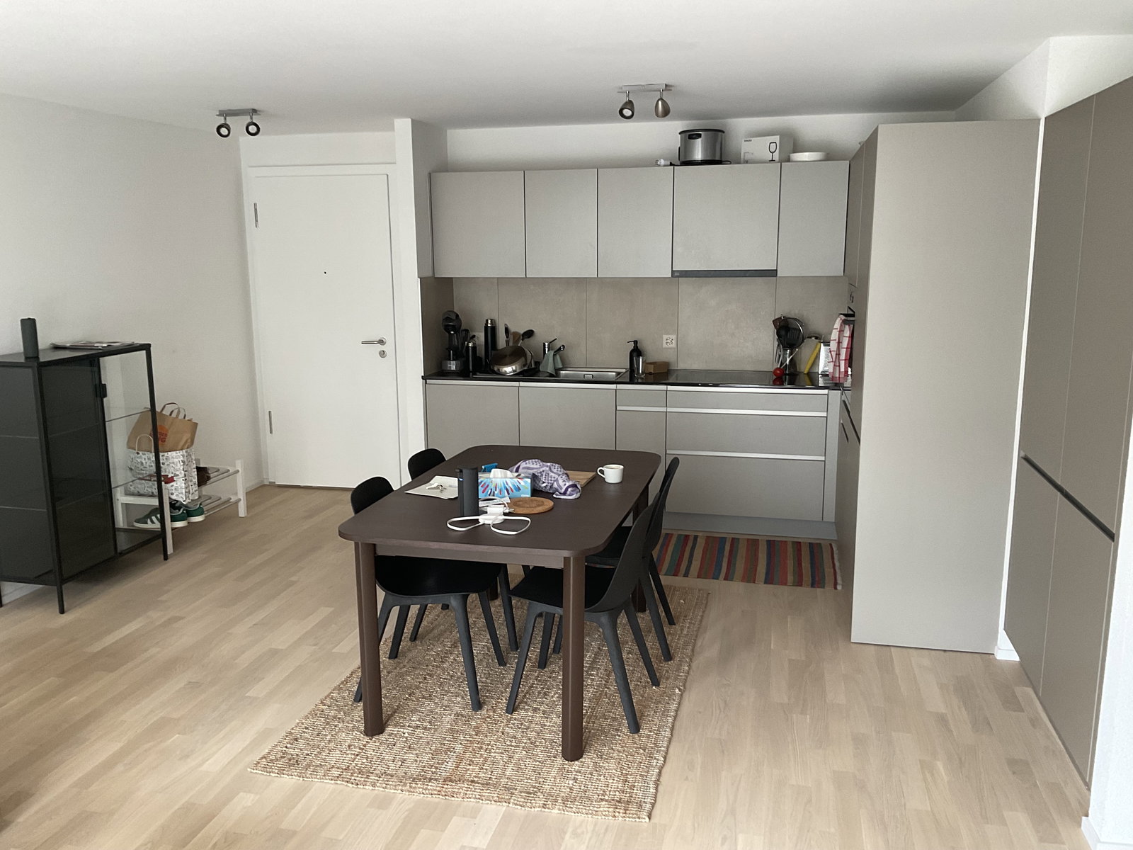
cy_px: 425
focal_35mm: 29
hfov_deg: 61.7
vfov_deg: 48.2
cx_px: 566
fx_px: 949
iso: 64
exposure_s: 1/71
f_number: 1.8
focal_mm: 3
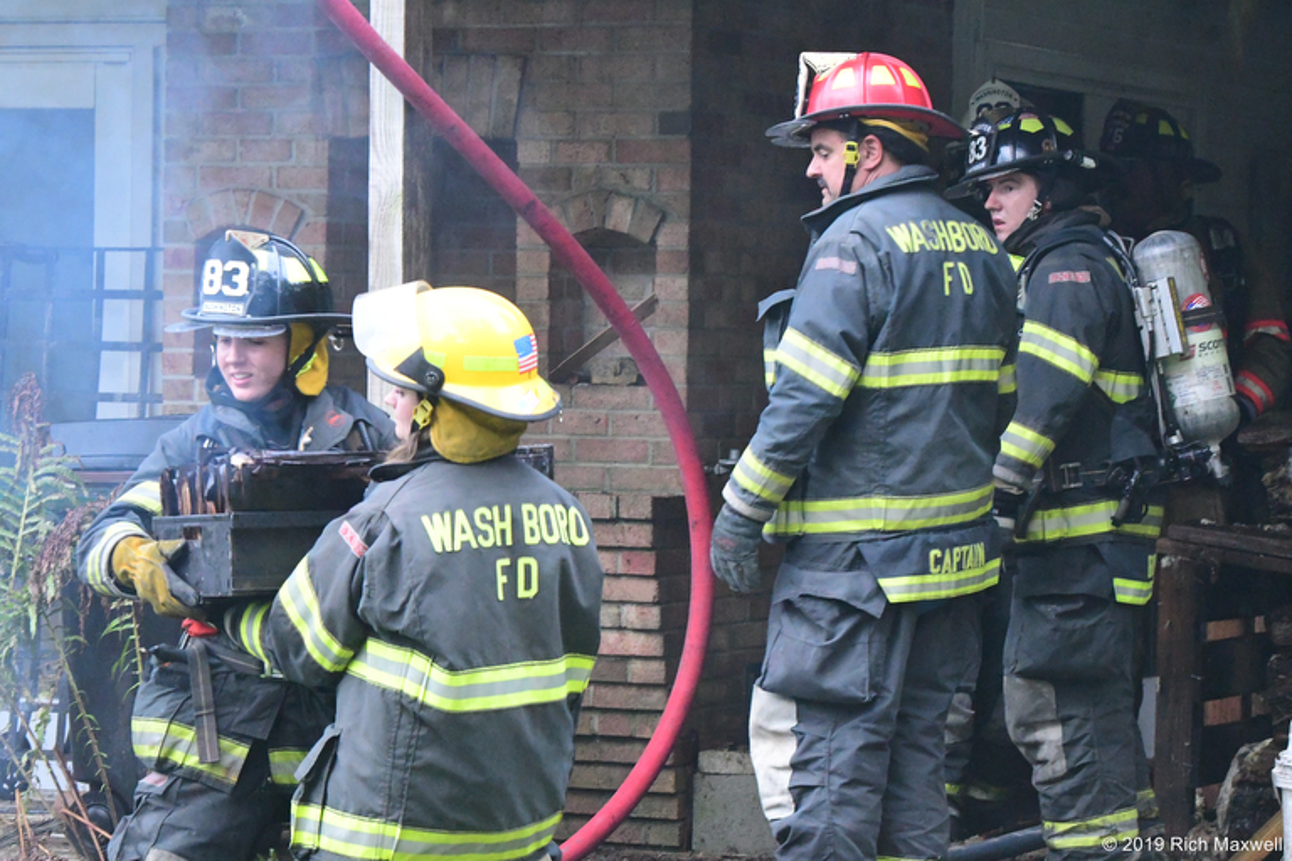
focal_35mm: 150
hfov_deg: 13.7
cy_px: 430
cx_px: 646
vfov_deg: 9.1
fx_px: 5383
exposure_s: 1/160
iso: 12800
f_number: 8
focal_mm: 100
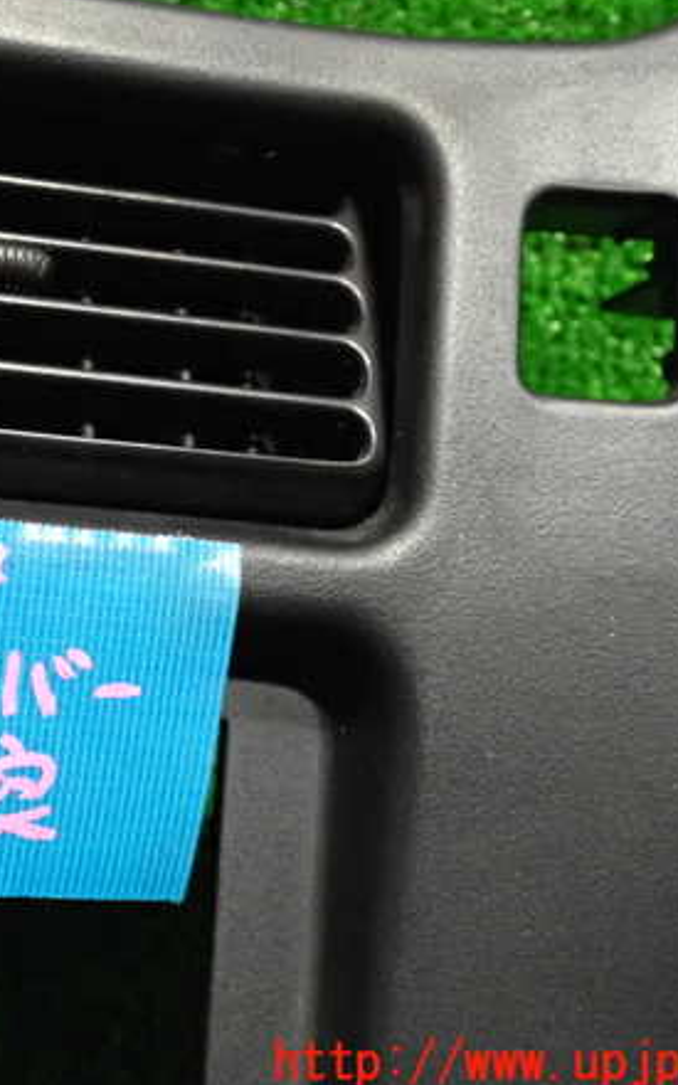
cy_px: 540
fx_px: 1537
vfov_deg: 38.9
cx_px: 91
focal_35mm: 52
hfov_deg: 24.3
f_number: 2.5
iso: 2500
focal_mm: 6.37
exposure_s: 1/50
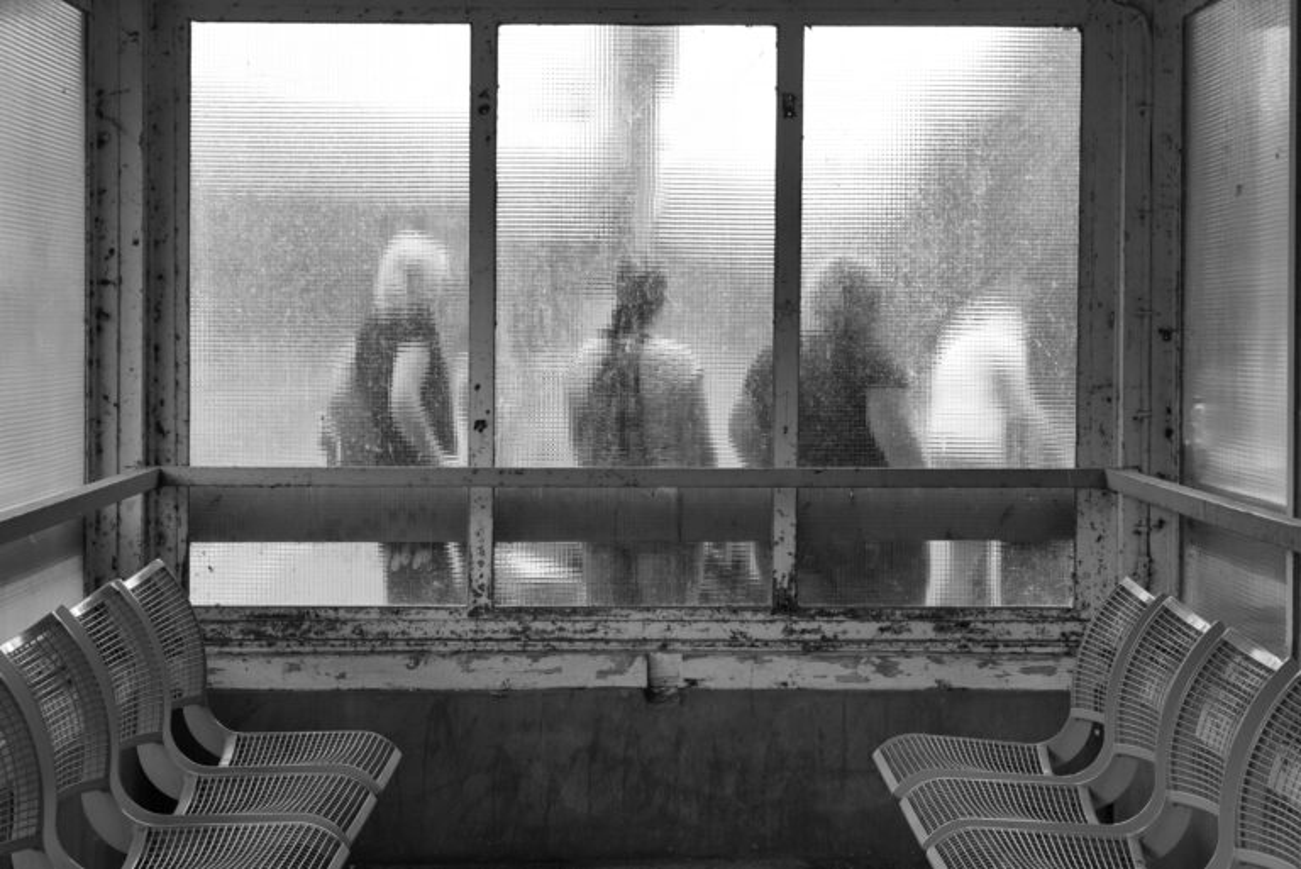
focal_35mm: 75
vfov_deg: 18.2
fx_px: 2712
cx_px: 650
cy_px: 434
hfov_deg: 27.0
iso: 250
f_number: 6.3
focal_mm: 50
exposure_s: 1/100
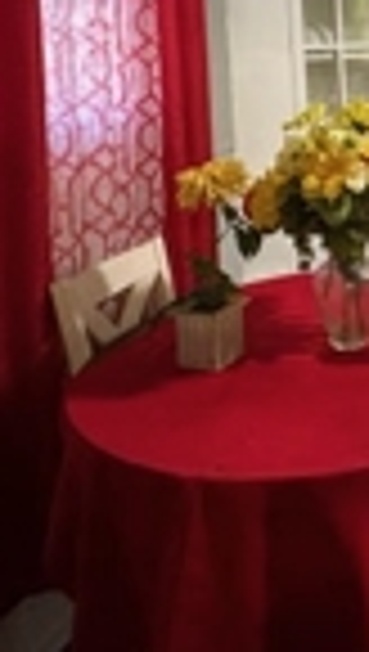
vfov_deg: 44.6
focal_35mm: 42
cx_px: 441
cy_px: 85
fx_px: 728
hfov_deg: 25.6
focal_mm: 2.22
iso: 800
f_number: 2.2
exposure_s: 1/60
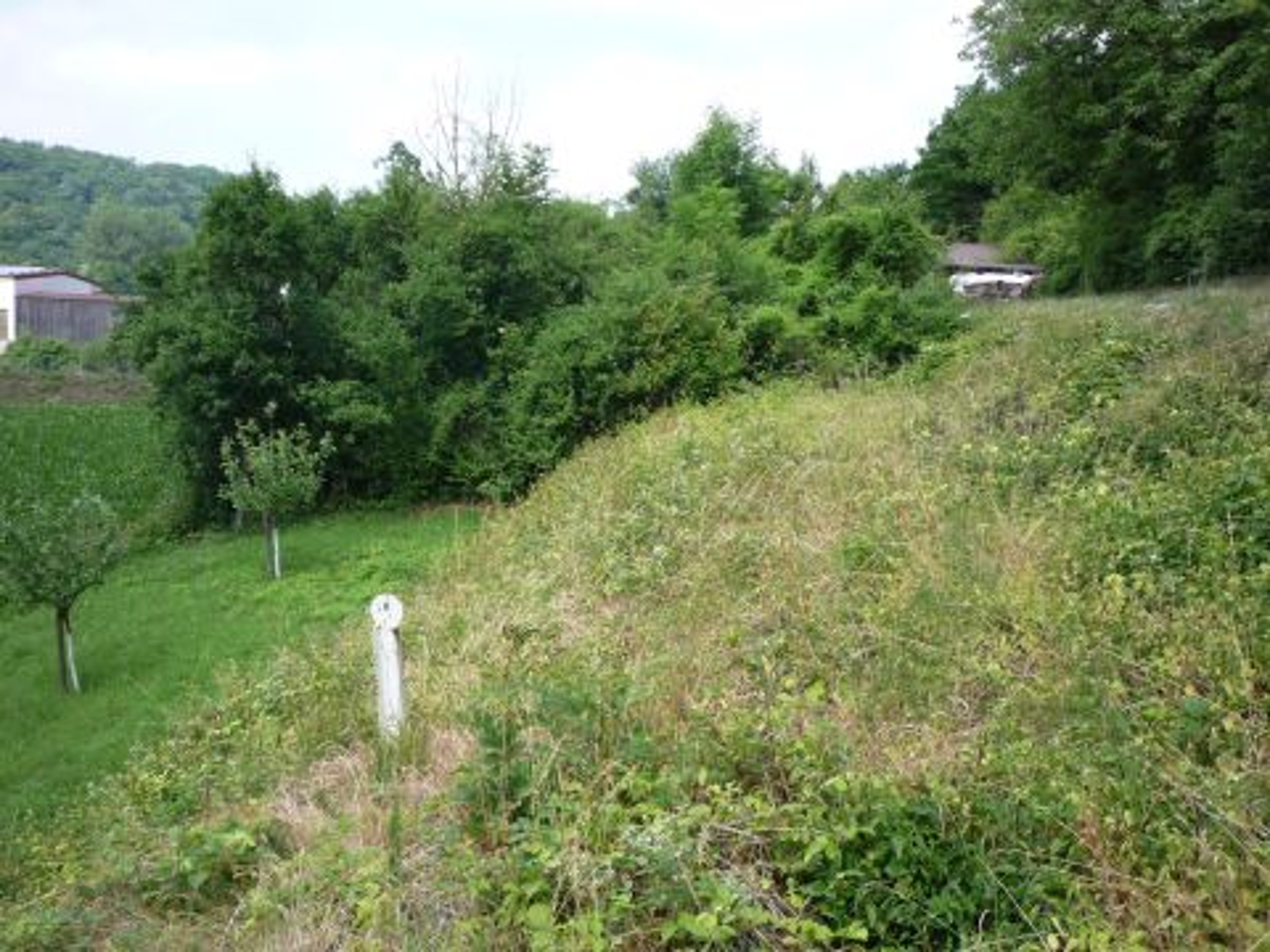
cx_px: 635
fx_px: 1174
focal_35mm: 32
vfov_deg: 44.2
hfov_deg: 56.8
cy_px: 476
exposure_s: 1/320
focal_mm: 5.2
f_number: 4
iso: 100
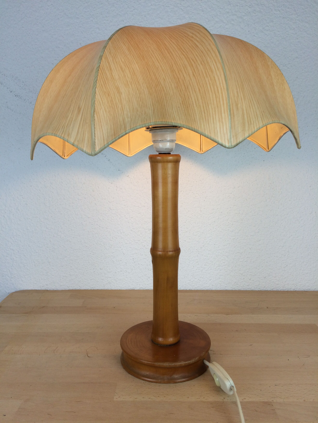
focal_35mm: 29
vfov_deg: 61.7
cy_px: 212
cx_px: 159
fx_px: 355
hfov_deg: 48.2
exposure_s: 1/100
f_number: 2.2
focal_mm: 4.15
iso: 32
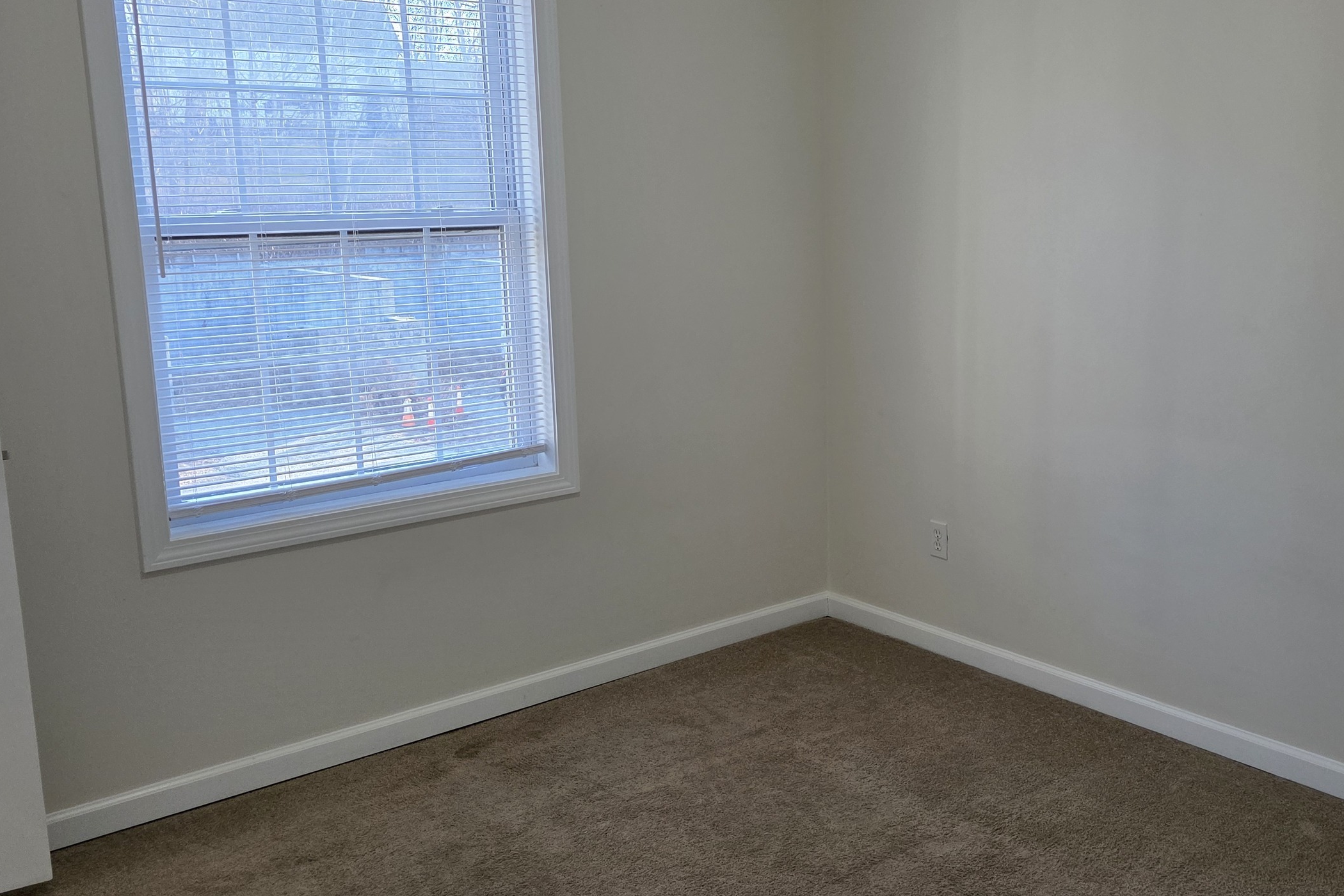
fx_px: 1307
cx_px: 787
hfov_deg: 54.2
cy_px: 445
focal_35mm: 35
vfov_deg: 37.9
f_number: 1.7
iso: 160
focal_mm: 6.3
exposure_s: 1/180
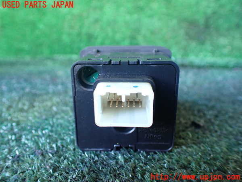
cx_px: 121
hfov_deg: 60.0
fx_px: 210
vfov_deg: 46.8
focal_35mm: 30
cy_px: 91
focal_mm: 5.4
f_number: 2.3
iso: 800
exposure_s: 1/60
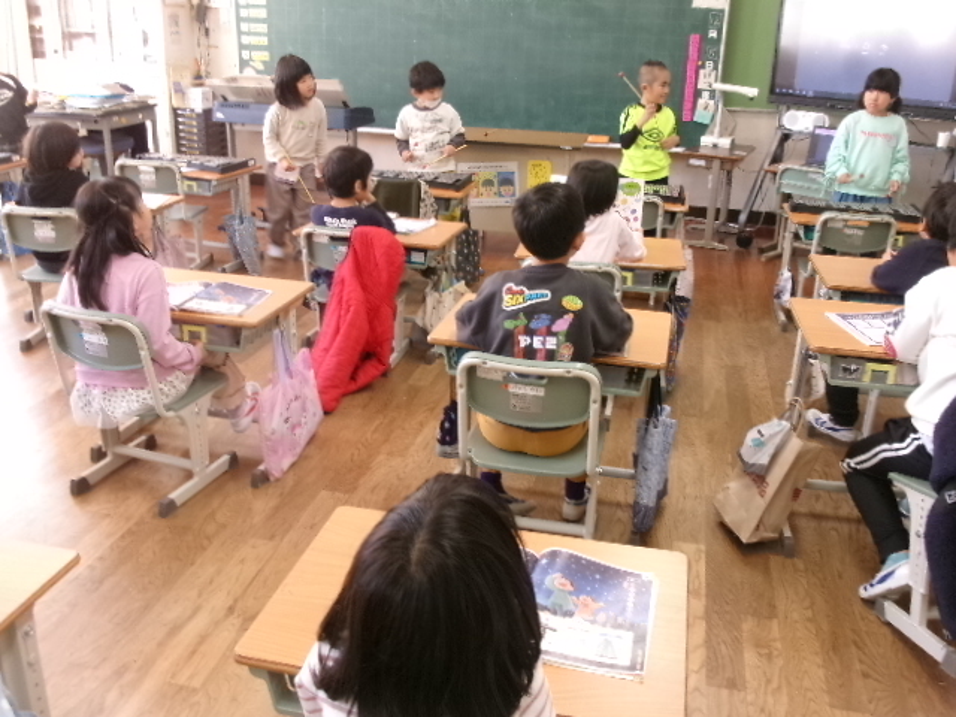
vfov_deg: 39.7
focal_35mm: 36
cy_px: 358
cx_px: 478
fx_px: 994
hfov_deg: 51.4
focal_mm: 6.4
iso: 321
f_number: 4.5
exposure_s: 1/34
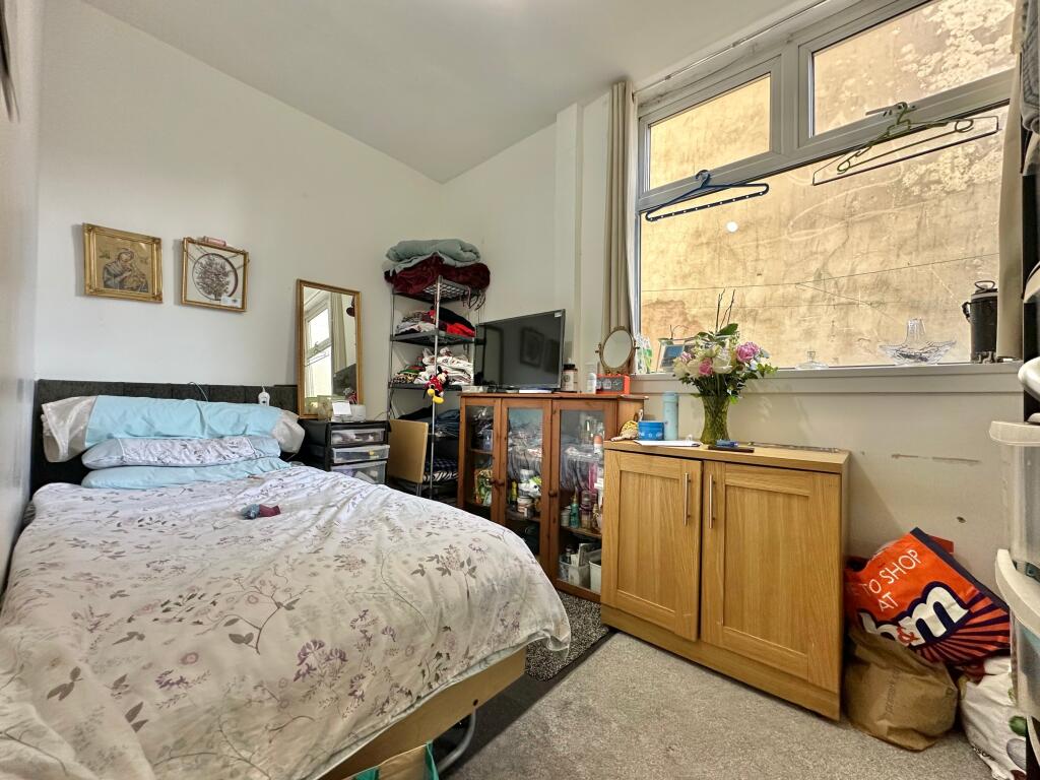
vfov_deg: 85.7
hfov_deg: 102.1
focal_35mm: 14
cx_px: 520
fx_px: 421
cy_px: 390
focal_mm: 2.22
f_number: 2.2
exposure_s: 1/100
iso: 200
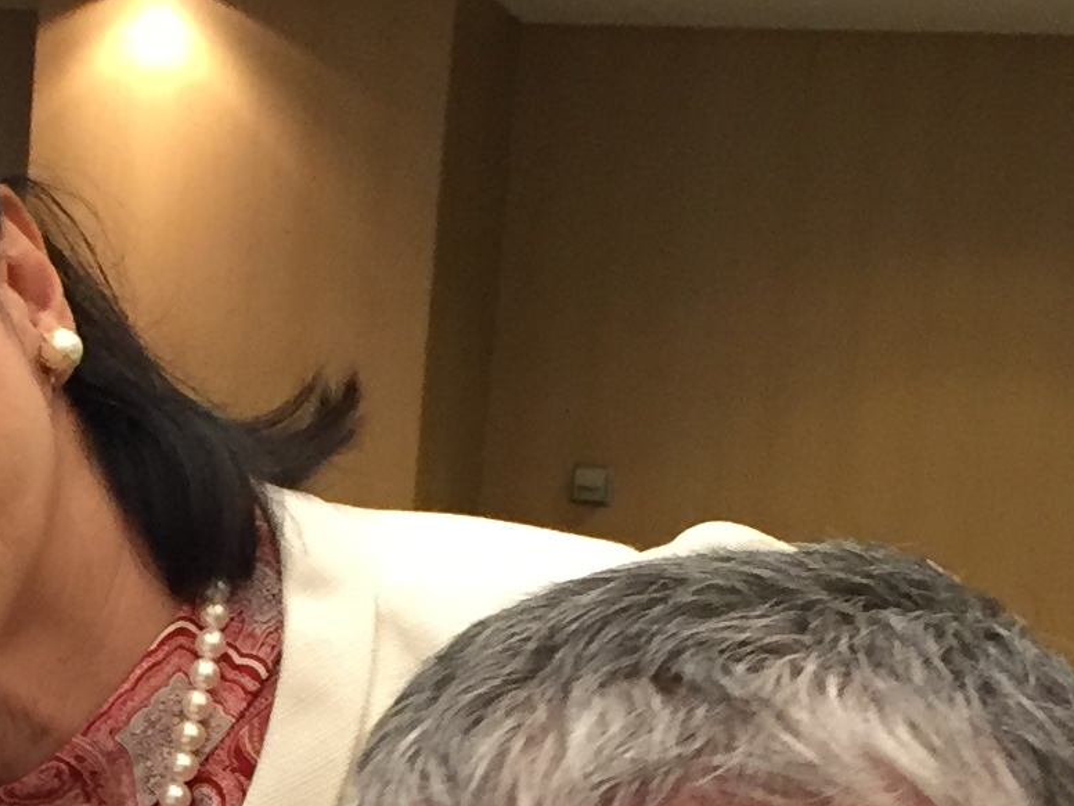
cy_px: 1206
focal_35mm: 122
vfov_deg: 11.6
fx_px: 3785
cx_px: 61
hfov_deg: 15.9
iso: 125
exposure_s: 1/30
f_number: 2.2
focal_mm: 4.15
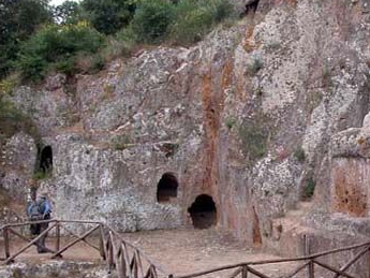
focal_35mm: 64
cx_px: 320
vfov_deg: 22.9
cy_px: 165
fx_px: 684
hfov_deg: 29.2
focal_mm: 8.9
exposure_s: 1/54.5
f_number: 6.3
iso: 100
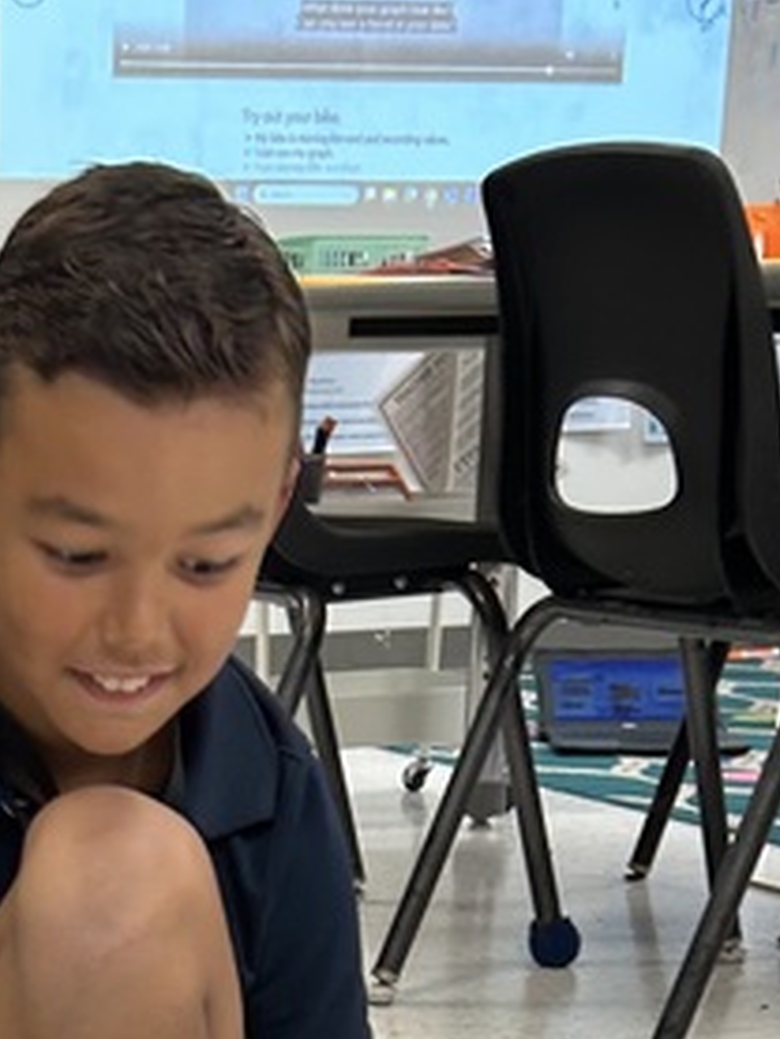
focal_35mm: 96
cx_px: -120
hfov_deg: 15.0
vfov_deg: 18.3
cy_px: 1523
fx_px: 2882
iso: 80
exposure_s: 1/60
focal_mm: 5.7
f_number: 1.5
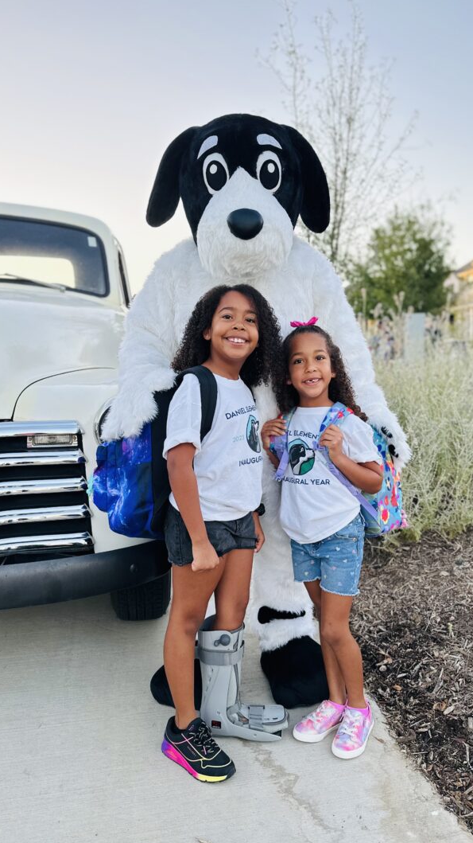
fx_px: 603
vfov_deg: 69.9
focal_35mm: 27
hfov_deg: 42.9
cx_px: 233
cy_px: 431
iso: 80
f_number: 1.78
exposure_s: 1/274
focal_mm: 6.86
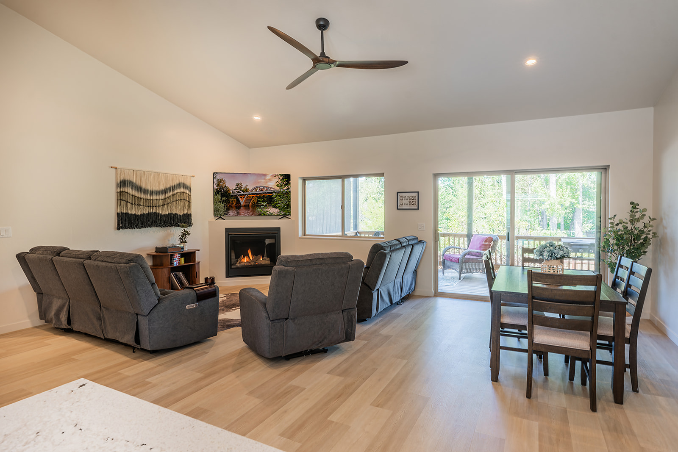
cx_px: 339
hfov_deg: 84.0
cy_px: 226
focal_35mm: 20
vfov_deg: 61.9
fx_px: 377
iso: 100
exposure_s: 1/25
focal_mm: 20
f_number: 7.1
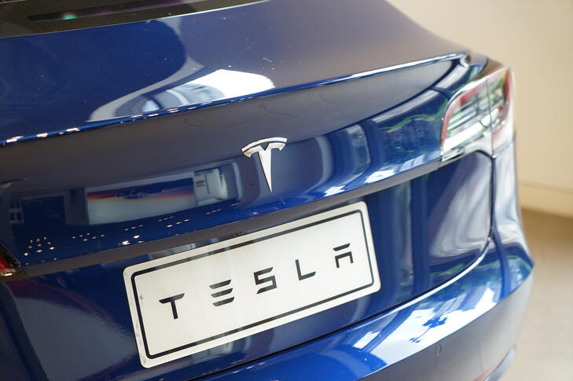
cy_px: 190
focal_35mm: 70
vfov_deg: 19.4
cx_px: 286
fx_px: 1113
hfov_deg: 28.9
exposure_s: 1/50
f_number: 4
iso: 250
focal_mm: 70
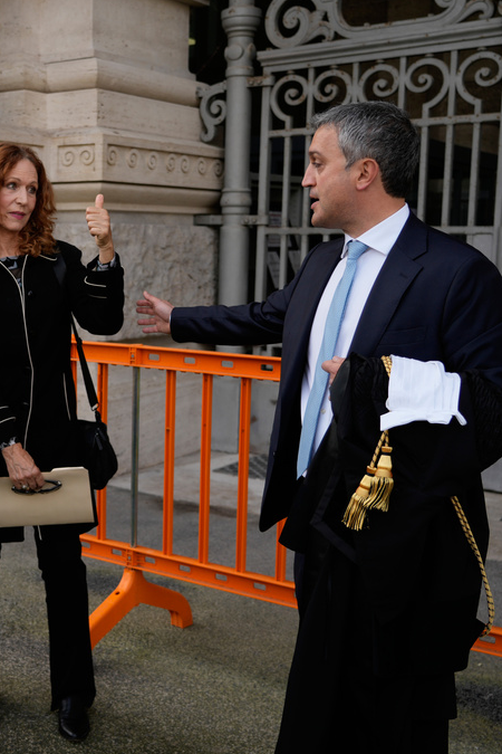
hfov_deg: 27.3
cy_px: 375
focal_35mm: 47
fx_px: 983
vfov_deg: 41.9
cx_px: 23
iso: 100
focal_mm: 31
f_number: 4
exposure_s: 1/500
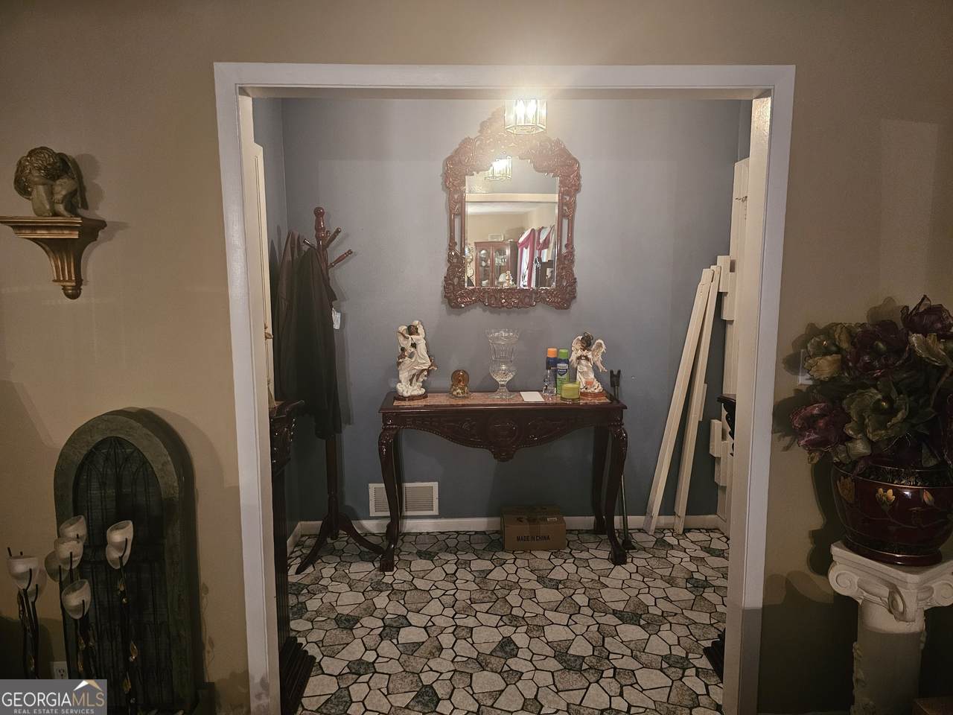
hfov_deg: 73.9
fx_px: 633
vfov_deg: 58.9
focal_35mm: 23
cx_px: 476
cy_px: 358
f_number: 1.7
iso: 640
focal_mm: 6.3
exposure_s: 1/24
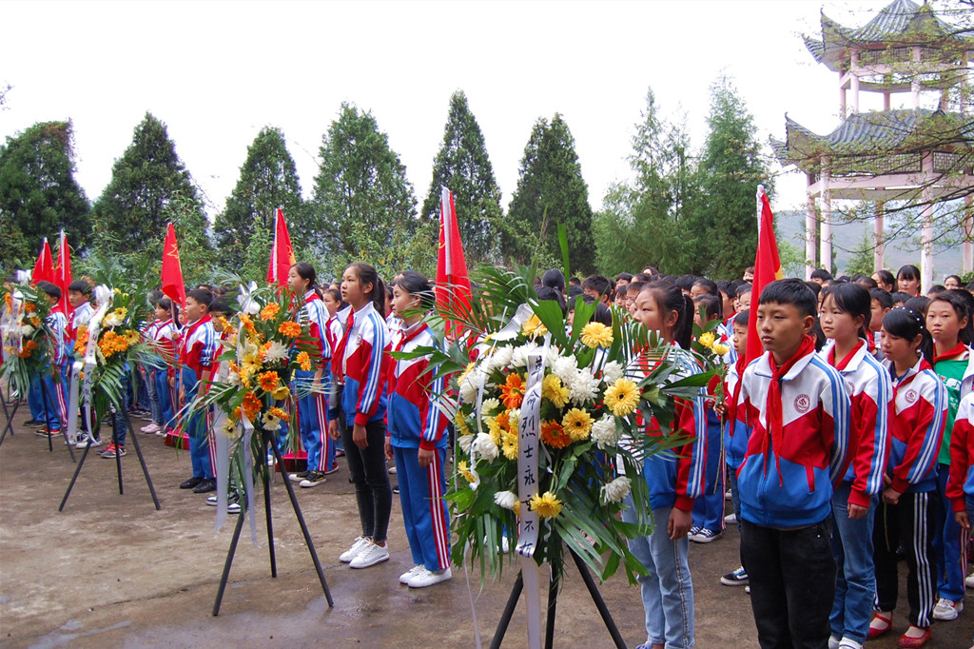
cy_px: 324
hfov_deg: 67.4
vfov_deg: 47.9
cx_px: 487
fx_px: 730
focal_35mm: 27
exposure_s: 1/50
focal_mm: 18
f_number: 3.5
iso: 400
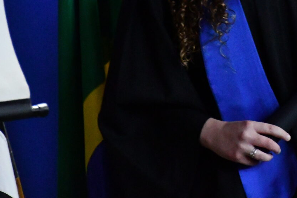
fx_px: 2690
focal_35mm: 326
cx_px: 268
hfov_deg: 6.3
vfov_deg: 4.2
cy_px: -5
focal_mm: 95
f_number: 5.3
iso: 12800
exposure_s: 1/50
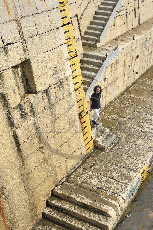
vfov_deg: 41.1
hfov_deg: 28.1
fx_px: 306
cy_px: 115
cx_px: 76
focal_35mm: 48
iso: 200
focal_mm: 48
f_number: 11
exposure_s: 1/250
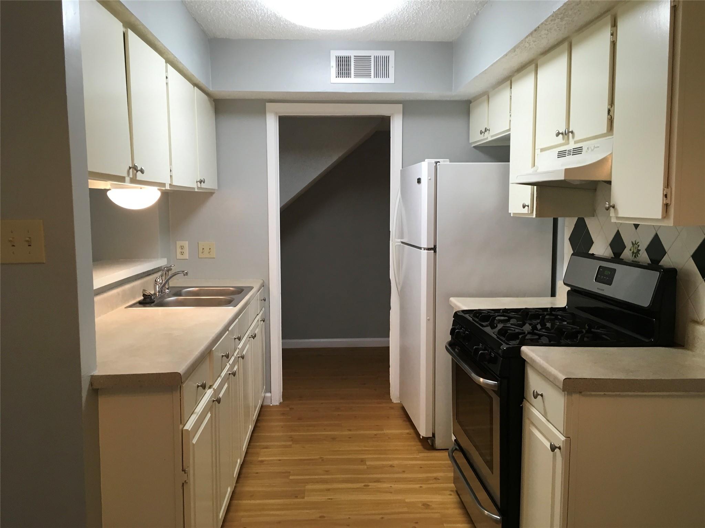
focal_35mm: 29
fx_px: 591
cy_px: 264
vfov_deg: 48.2
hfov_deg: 61.7
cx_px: 352
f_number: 2.2
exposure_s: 1/30
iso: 64
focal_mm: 4.15
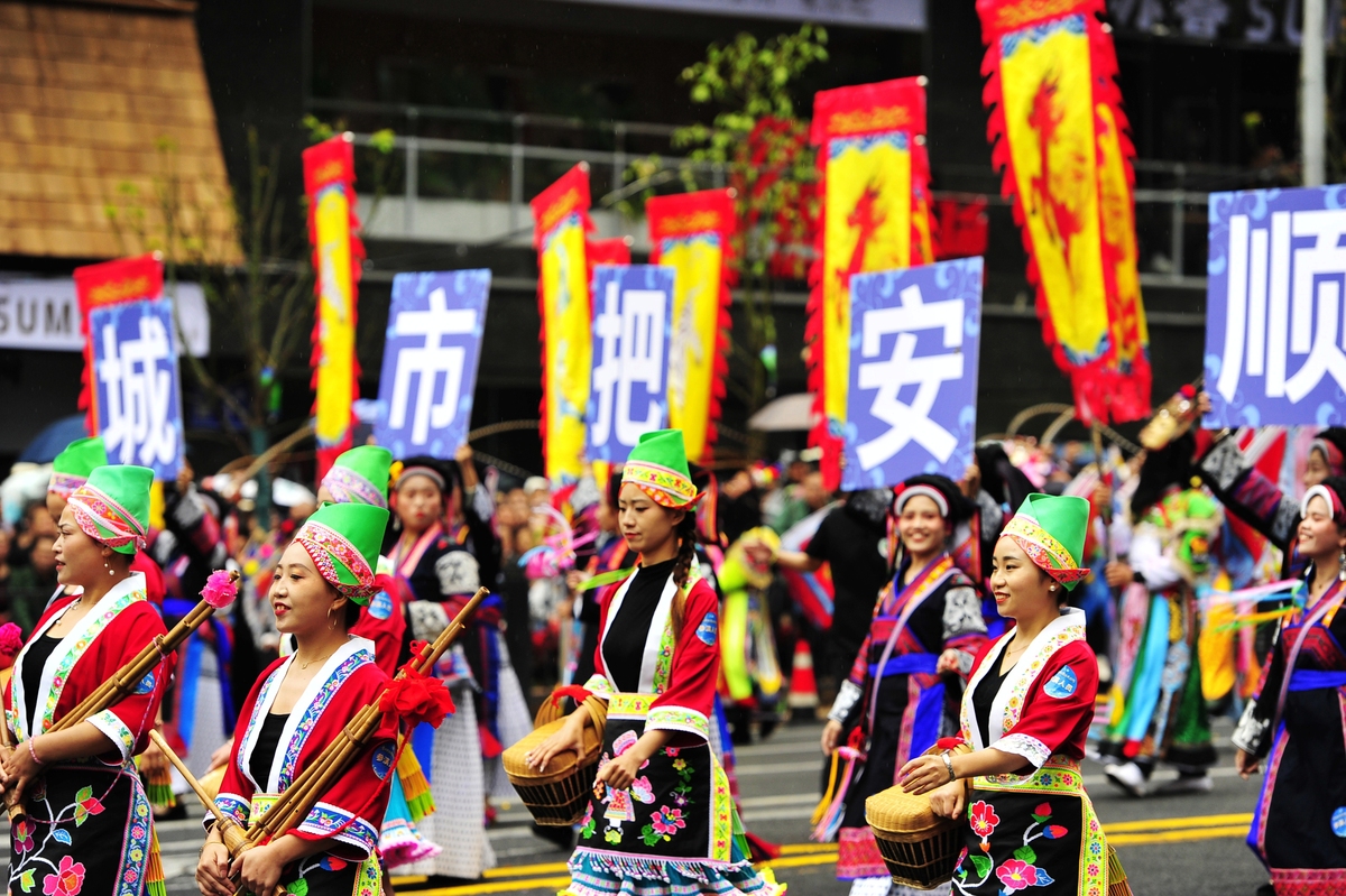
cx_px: 673
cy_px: 448
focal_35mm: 140
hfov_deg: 14.7
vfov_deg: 9.8
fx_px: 5232
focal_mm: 140
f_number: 4
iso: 560
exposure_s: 1/500
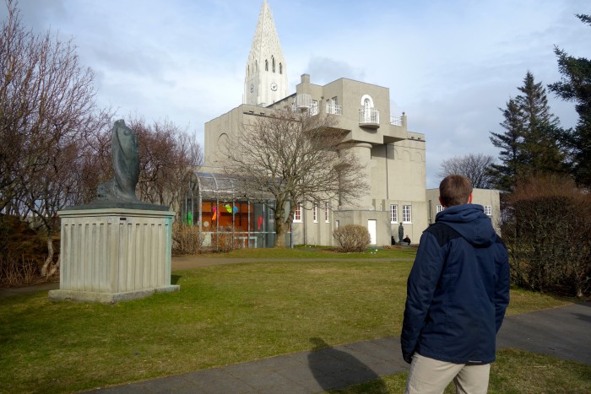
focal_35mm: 28
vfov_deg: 46.4
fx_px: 460
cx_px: 296
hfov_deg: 65.5
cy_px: 197
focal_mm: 10.4
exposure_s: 1/800
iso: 125
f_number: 4
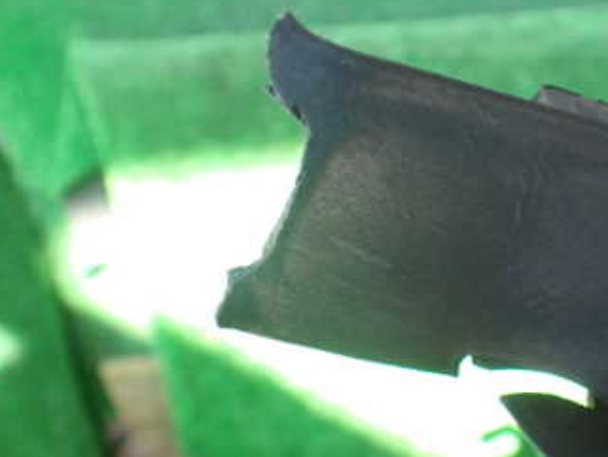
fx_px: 984
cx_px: 455
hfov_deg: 33.7
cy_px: 205
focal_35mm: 56
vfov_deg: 26.1
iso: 320
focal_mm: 5.4
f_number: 2.3
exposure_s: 1/125
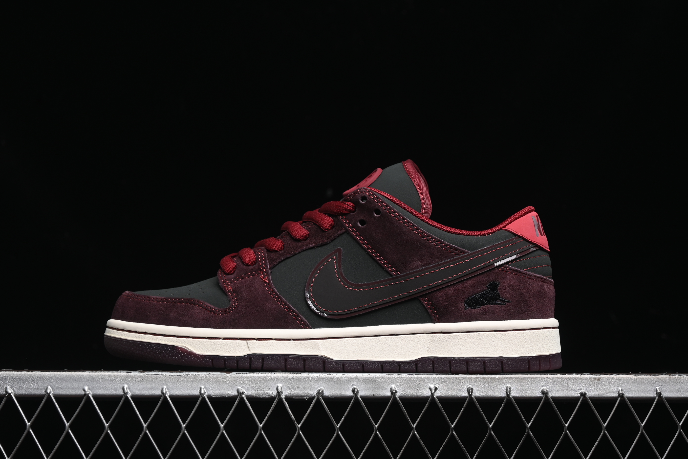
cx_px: 344
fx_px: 1433
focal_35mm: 75
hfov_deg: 27.0
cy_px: 230
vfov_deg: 18.2
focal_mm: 50
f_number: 6.3
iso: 160
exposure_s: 1/50
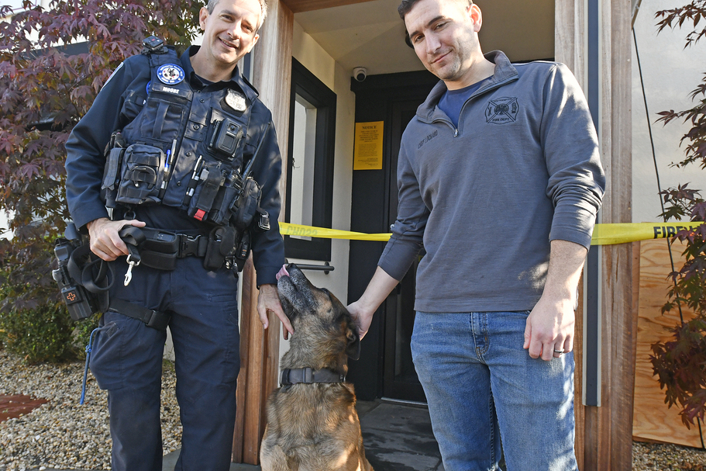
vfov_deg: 46.4
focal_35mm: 28
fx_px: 549
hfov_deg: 65.5
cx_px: 343
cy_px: 236
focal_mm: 17
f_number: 9
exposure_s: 1/250
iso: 640
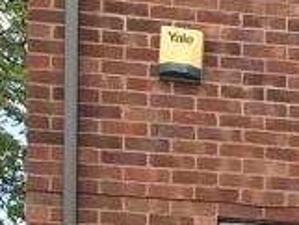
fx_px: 1539
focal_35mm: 178
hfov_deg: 9.8
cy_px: 575
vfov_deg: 7.7
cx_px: 724
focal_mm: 3.99
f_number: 1.8
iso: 20
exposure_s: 1/443
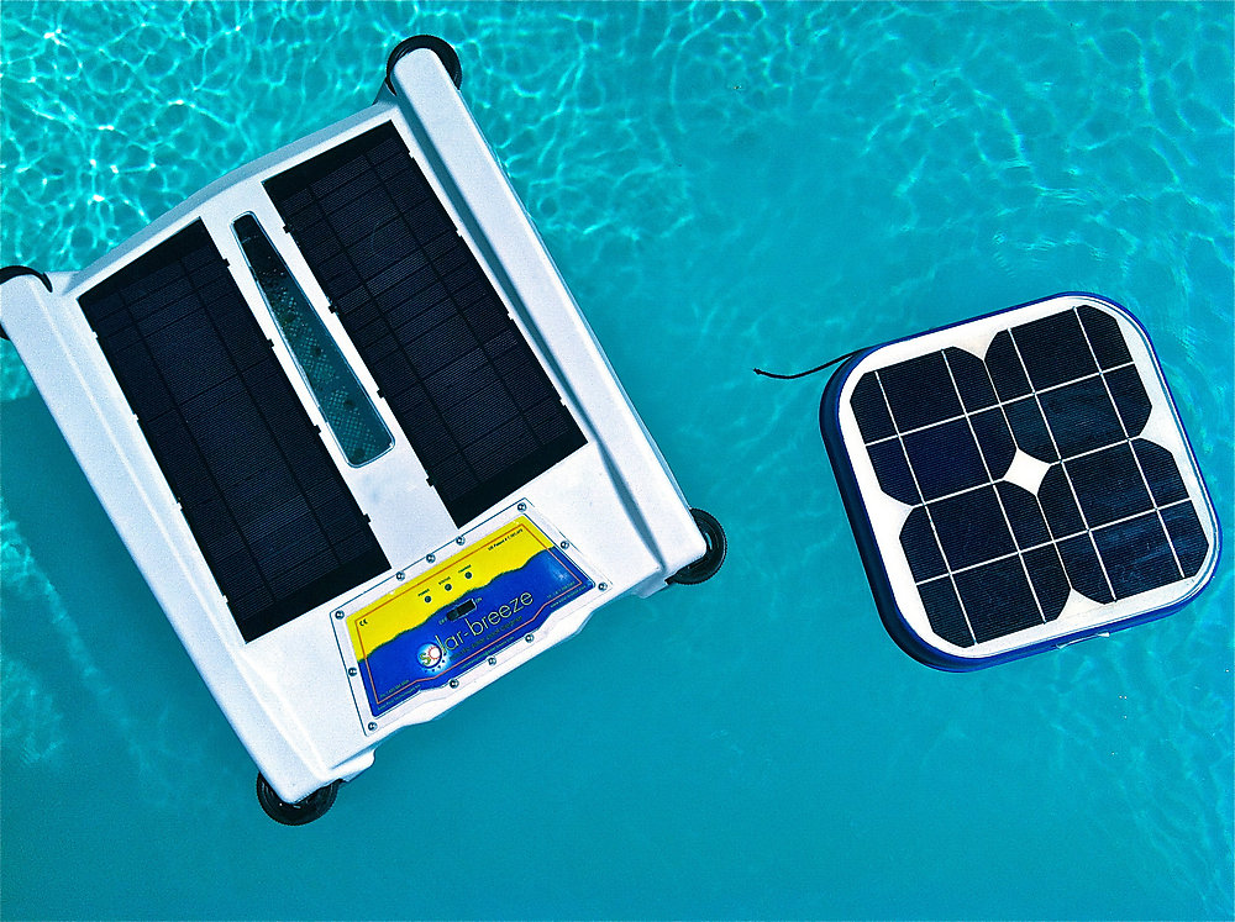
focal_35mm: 35
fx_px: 1247
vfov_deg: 40.6
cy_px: 461
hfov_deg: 52.7
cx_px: 618
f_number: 2.8
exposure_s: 1/3000
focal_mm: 3.85
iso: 80
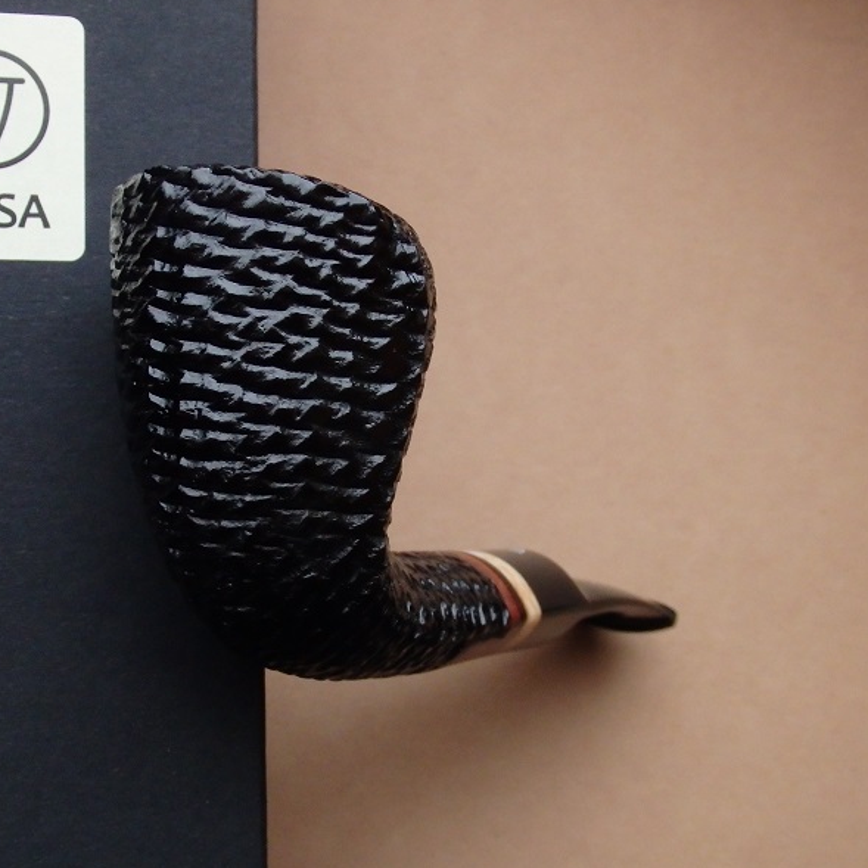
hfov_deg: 31.5
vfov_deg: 31.6
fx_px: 1532
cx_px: 330
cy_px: 432
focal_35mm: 54
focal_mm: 8
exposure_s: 1/40
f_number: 3.8
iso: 1000
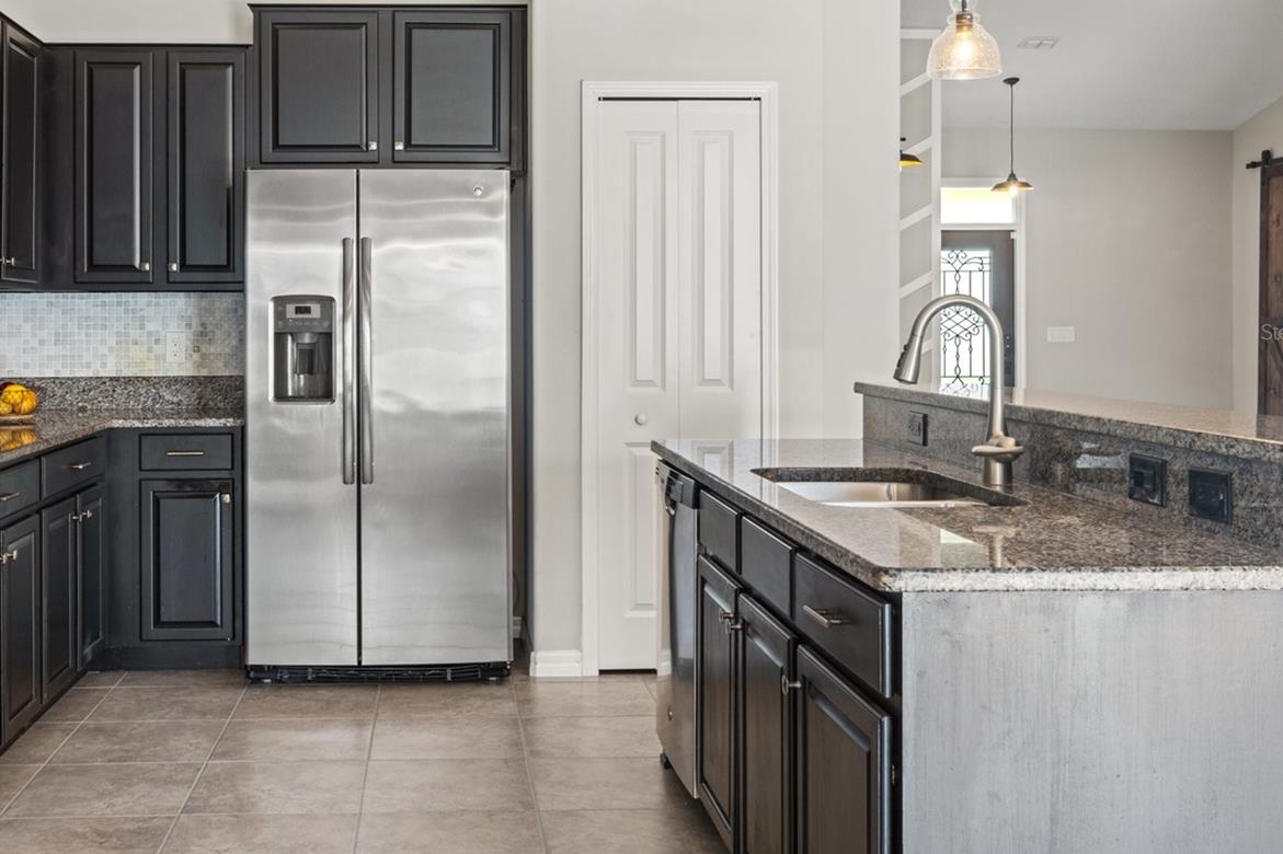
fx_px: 1461
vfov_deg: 32.5
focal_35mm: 41
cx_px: 482
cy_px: 332
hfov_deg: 47.0
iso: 400
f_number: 7.1
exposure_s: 1/5
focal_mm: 20
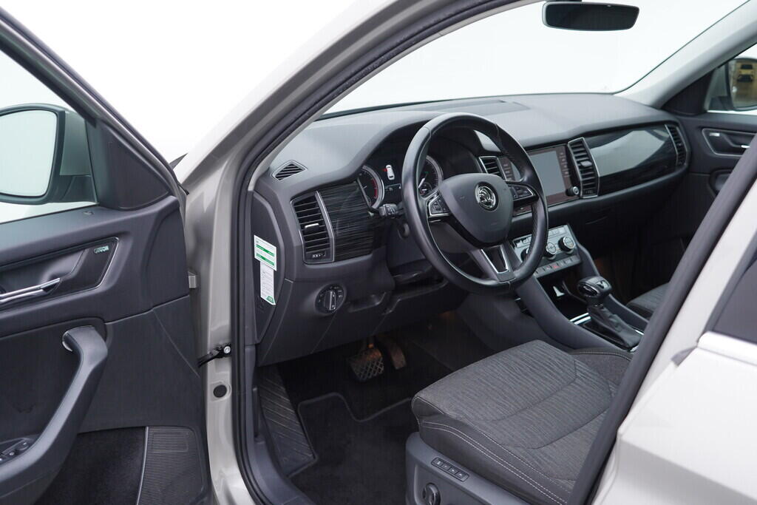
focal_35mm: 36
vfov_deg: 36.9
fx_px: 757
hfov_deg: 53.1
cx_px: 378
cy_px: 252
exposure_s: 1/40
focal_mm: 24
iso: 125
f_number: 2.8
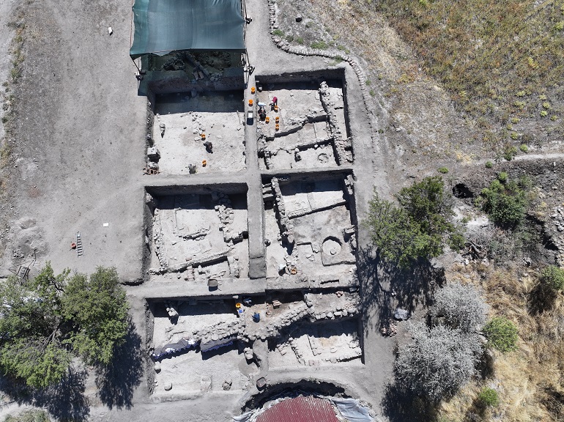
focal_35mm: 24
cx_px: 282
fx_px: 391
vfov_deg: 56.7
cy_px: 211
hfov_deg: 71.6
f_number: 2.8
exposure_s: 1/1600
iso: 100
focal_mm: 12.29
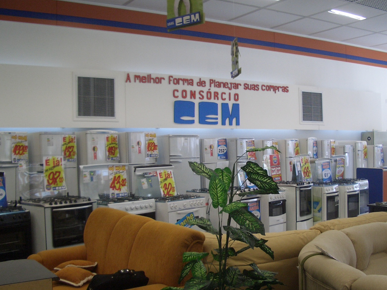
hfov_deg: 44.8
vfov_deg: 34.3
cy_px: 161
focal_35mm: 42
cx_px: 201
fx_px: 469
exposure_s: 1/125
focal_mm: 5.8
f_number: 2.6
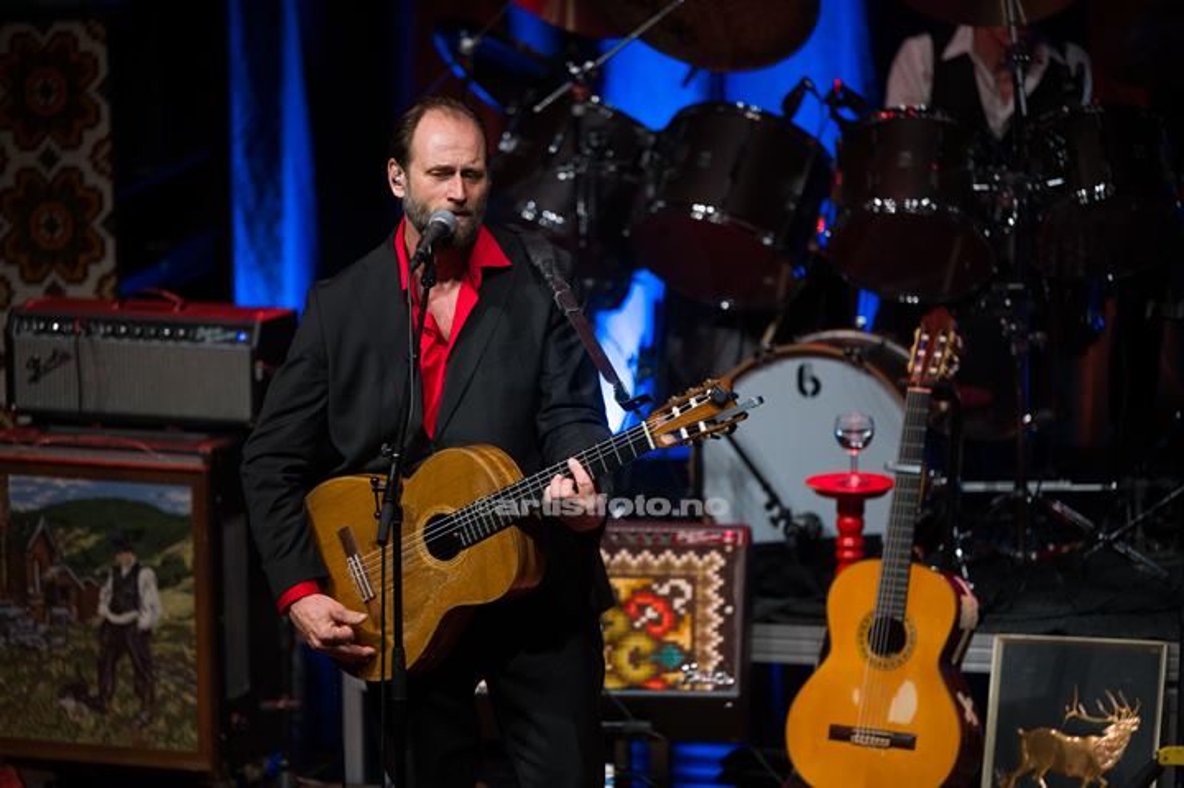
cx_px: 592
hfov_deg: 10.3
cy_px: 394
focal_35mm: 200
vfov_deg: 6.9
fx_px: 6573
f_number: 2.8
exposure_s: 1/400
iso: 1600
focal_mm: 200
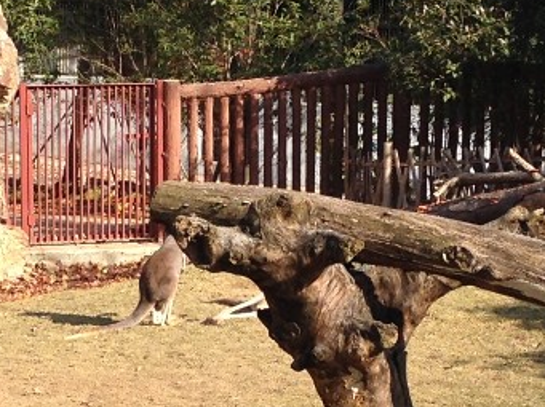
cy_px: 423
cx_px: 216
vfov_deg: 9.5
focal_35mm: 155
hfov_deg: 12.7
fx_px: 2438
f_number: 2.4
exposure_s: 1/786
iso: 50
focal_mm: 4.12
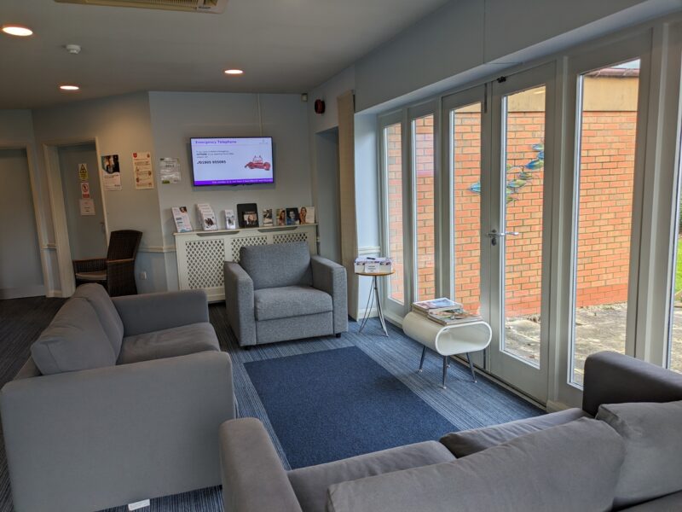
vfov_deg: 54.9
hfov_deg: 69.4
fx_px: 493
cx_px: 341
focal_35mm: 25
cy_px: 256
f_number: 1.89
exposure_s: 1/100
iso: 47
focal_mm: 5.43
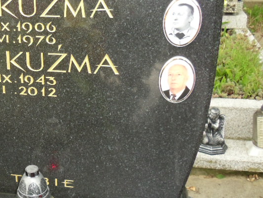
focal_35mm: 60
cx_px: 15
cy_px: 86
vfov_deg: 24.4
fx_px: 456
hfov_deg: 30.4
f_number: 3.3
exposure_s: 1/45
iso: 80
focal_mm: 5.6
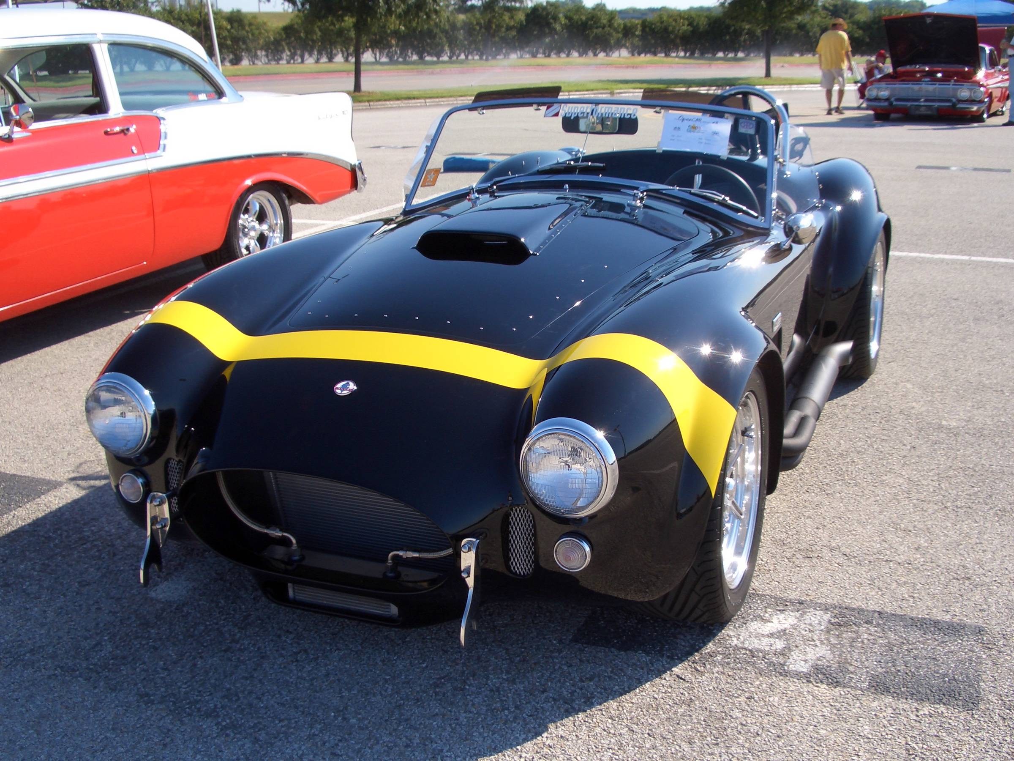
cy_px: 380
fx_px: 1201
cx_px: 507
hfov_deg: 45.8
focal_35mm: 41
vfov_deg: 35.1
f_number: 4.6
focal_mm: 6.8
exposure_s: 1/320
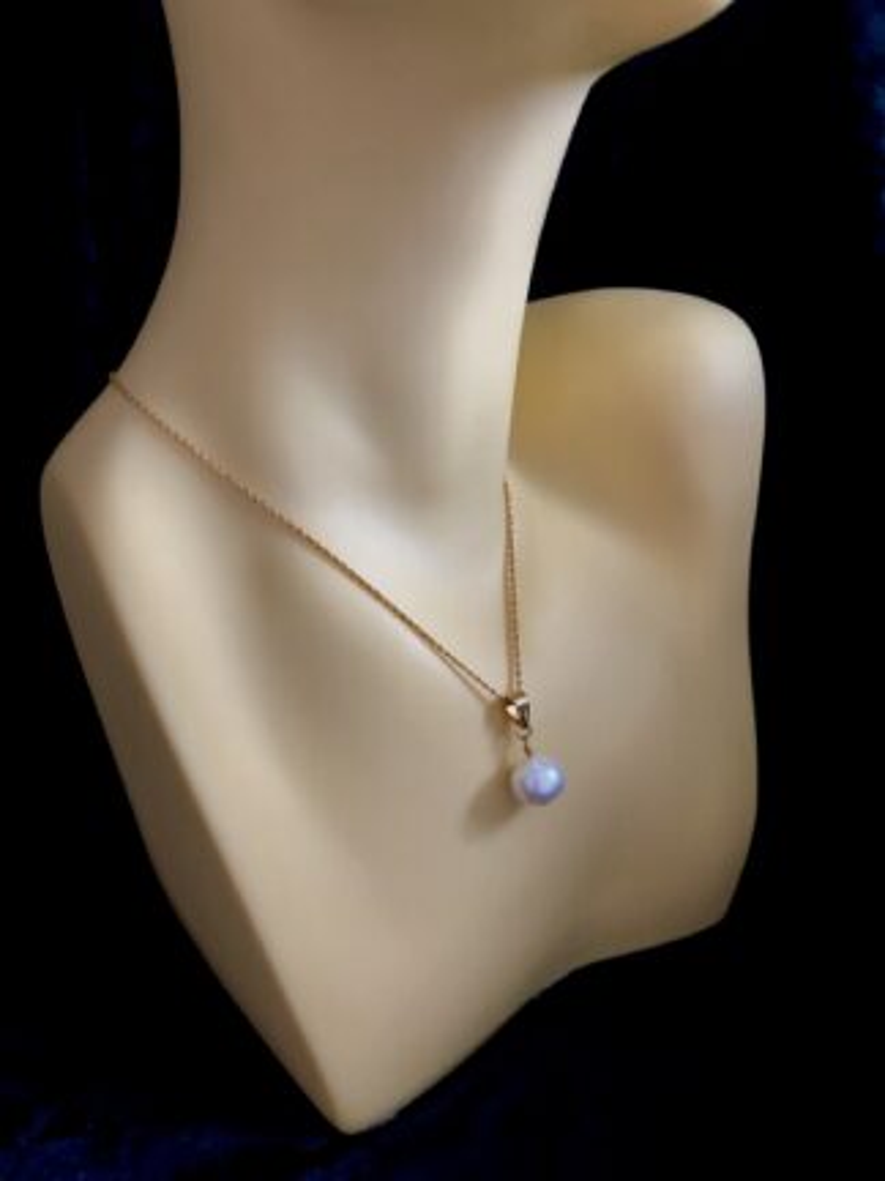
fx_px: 954
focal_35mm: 28
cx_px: 442
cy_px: 590
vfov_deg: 63.4
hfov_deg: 49.7
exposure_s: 1/17
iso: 40
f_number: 1.8
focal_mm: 3.99
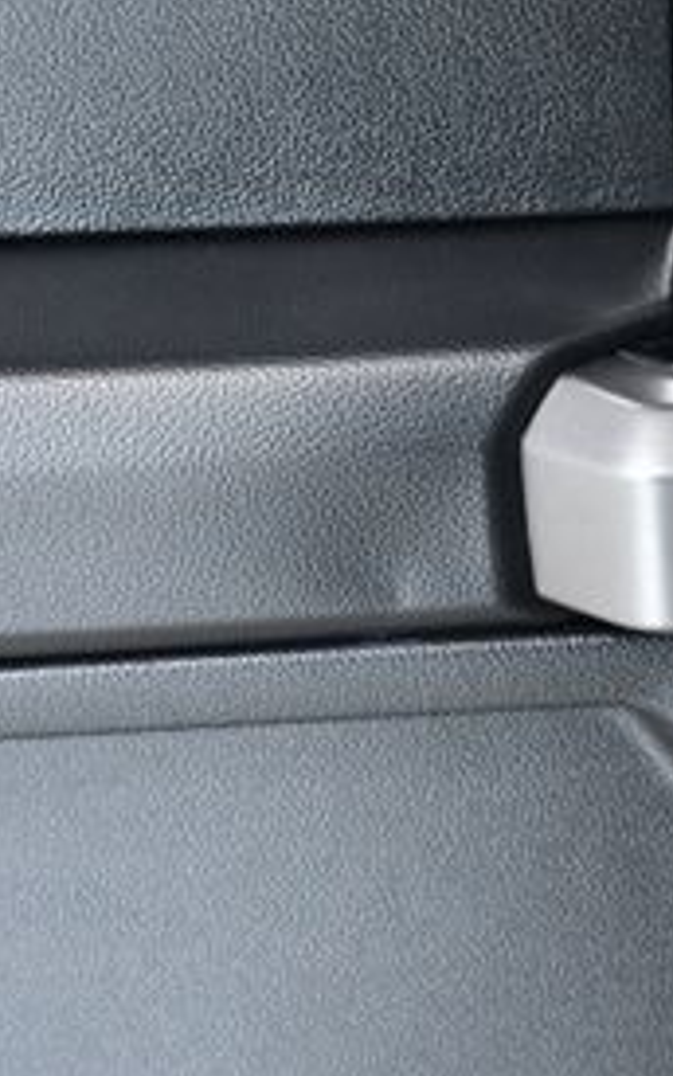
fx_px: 3344
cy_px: 575
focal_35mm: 114
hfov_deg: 11.1
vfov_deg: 18.3
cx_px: 986
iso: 2500
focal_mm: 32
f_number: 5.6
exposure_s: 1/125
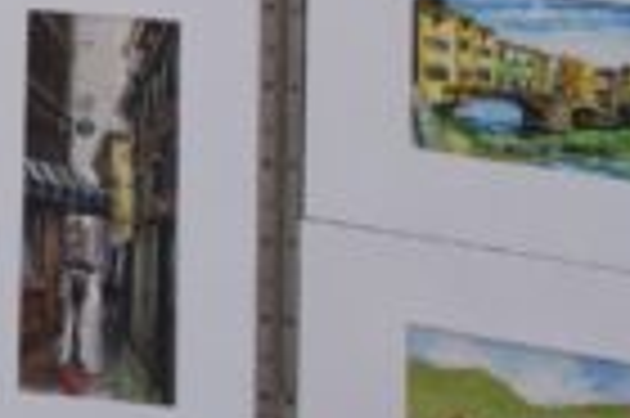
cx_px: -806
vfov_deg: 5.5
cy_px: -865
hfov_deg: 8.2
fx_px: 4090
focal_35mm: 234
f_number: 10
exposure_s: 1/180
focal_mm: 21.4
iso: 800
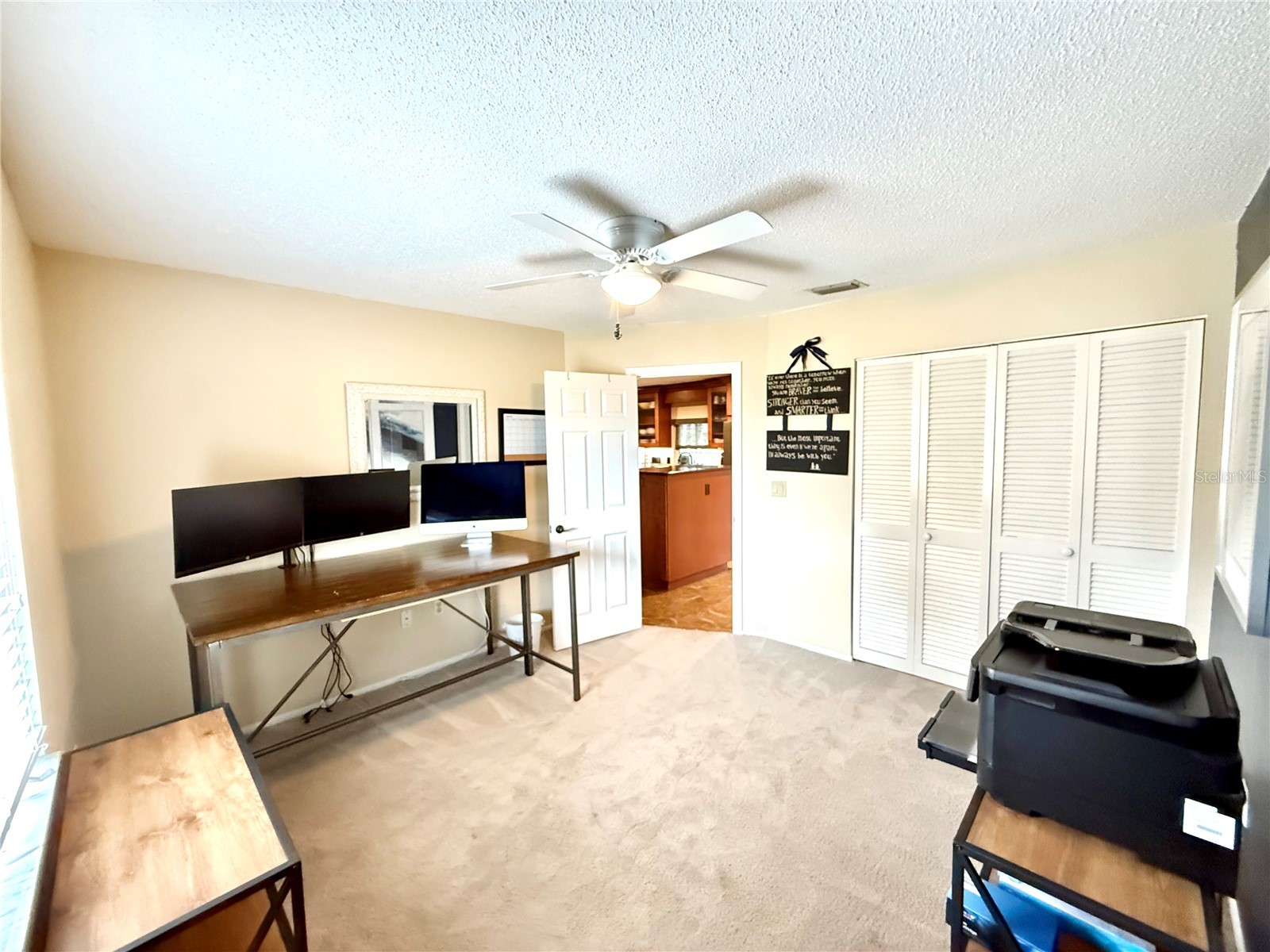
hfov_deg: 102.1
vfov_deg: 85.7
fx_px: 514
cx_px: 635
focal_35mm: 14
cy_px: 476
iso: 1000
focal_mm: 2.22
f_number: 2.2
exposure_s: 1/40
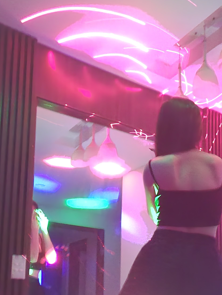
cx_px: 190
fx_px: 402
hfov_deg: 29.9
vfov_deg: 38.6
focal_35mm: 47
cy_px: 244
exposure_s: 1/4
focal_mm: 4.25
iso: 1000
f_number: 1.8
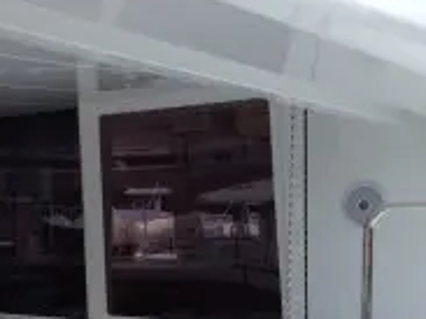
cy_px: 284
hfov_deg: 23.0
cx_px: -19
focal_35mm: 81
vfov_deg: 17.9
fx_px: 996
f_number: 2.4
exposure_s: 1/1022
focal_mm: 4.12
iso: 50
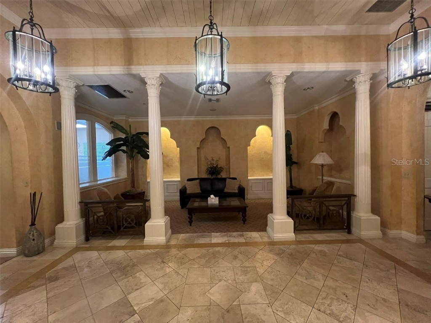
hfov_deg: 106.2
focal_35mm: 13
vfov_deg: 89.9
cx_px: 216
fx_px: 162
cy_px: 162
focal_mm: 1.57
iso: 800
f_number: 1.8
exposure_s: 1/40
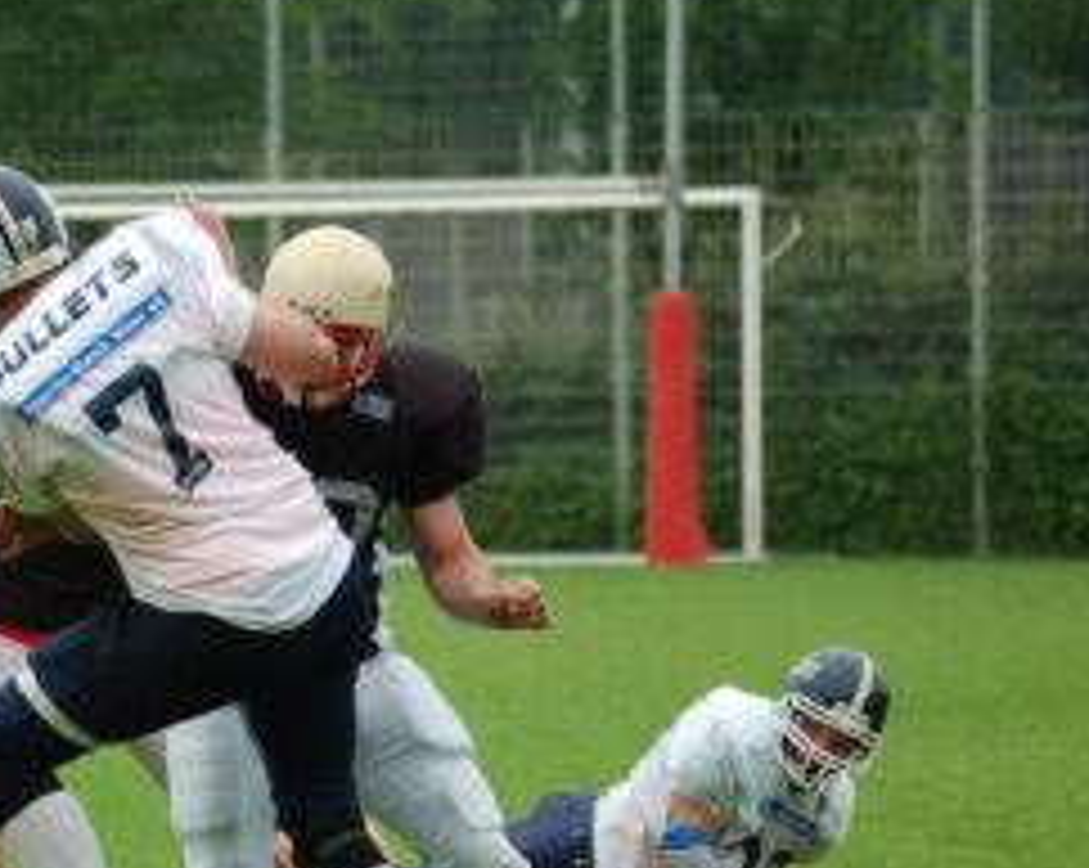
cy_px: 535
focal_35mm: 316
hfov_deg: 6.1
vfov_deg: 4.9
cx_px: 106
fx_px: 10172
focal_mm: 120
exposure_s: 1/1000
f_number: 4.2
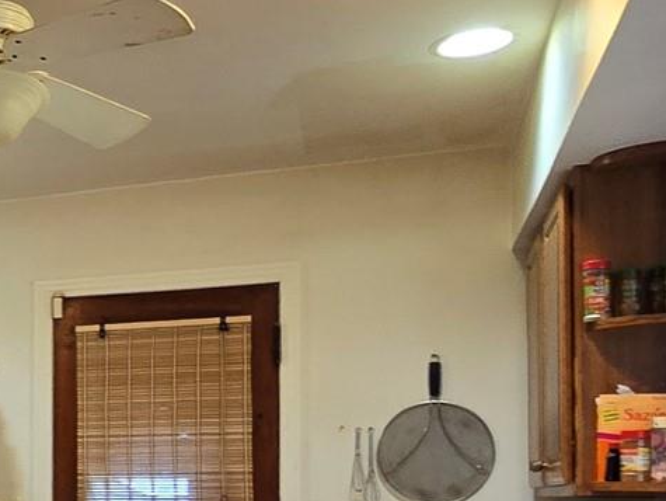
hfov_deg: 28.5
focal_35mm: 56
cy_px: 493
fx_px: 1078
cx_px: -185
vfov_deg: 25.0
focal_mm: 2.2
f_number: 2.2
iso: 200
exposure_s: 1/60
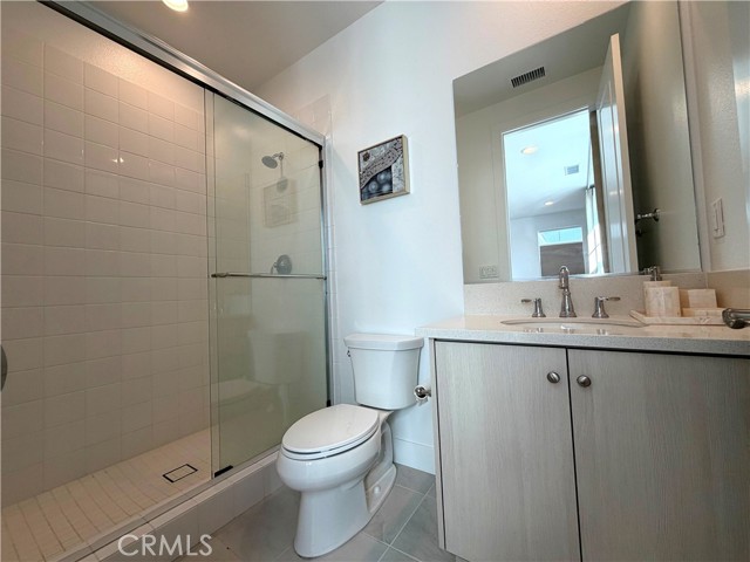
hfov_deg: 102.1
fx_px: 303
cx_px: 375
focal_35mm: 14
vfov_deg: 85.7
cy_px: 281
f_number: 2.2
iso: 64
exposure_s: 1/120
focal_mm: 2.22
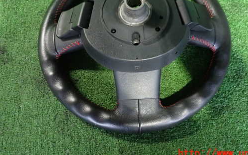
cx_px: 141
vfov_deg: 38.9
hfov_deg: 59.4
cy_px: 48
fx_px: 216
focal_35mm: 32
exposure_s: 1/30
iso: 800
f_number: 2
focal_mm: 4.5
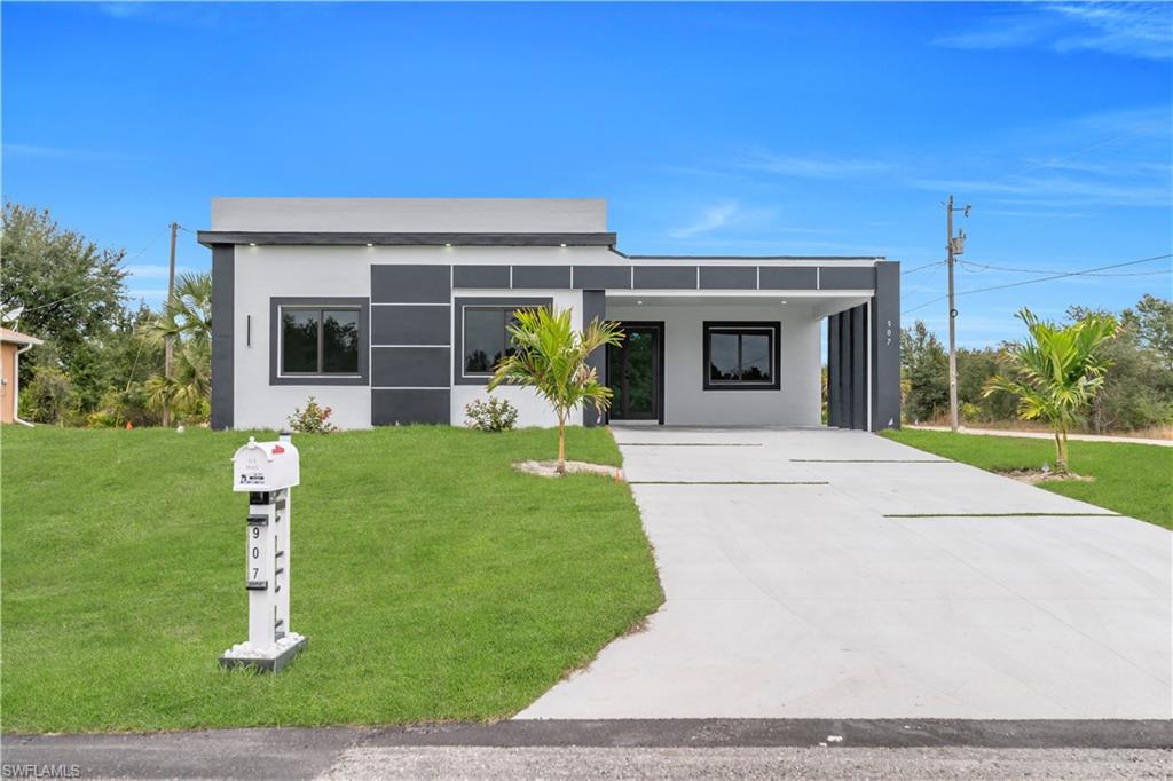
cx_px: 586
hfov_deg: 61.9
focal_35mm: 30
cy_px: 390
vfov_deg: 43.6
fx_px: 977
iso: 100
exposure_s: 1/160
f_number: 6.3
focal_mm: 20
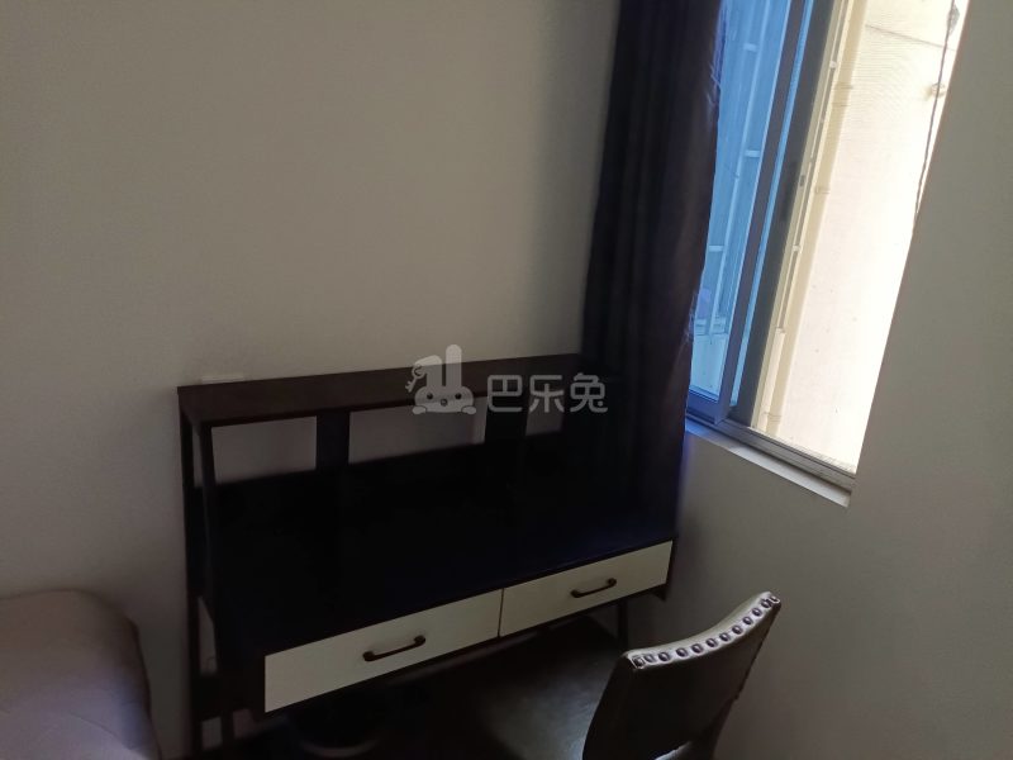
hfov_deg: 69.4
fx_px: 732
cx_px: 506
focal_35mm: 25
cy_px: 380
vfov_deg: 54.9
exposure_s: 1/50
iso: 733
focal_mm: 4.71
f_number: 1.89
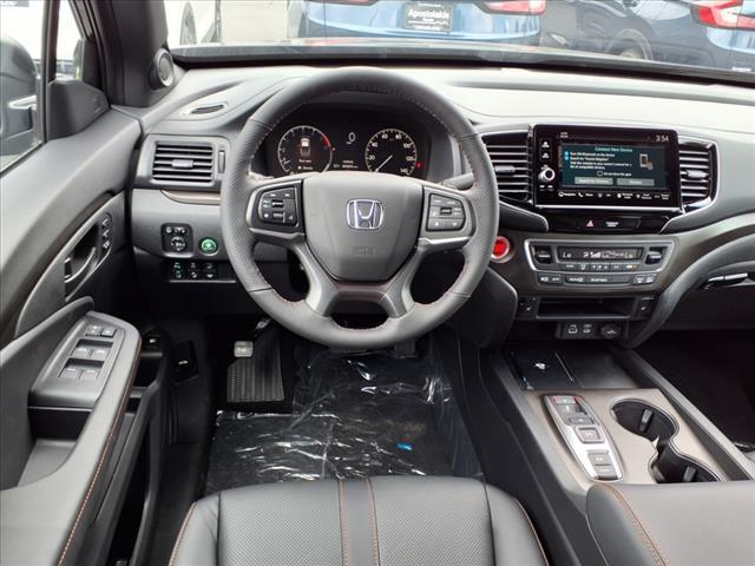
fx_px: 589
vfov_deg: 51.4
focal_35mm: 27
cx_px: 378
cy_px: 283
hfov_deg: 65.3
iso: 40
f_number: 1.9
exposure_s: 1/60.2
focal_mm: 3.58
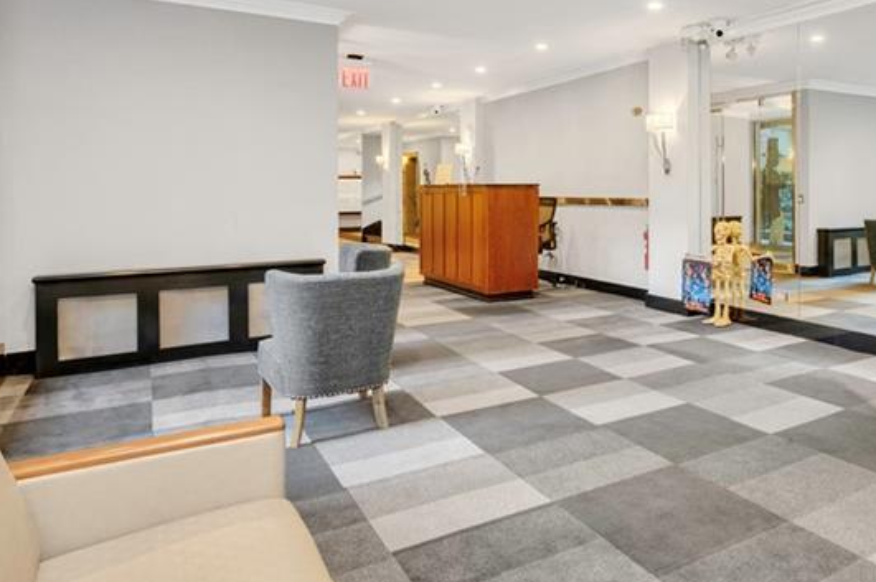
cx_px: 633
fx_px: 656
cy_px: 192
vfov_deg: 47.0
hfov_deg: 64.3
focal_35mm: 27
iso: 320
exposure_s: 1/2
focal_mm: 14
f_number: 9
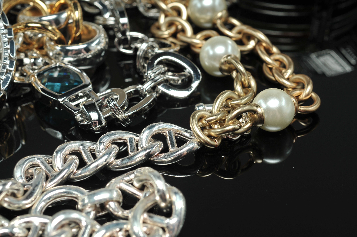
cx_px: 178
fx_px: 891
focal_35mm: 90
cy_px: 118
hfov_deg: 22.6
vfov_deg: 15.2
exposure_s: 1/250
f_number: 10
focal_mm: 60
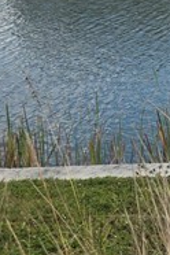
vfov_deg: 15.4
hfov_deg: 7.9
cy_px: 25
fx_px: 935
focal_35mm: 132
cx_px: 606
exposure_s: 1/1123
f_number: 1.8
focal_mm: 5.4
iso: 25
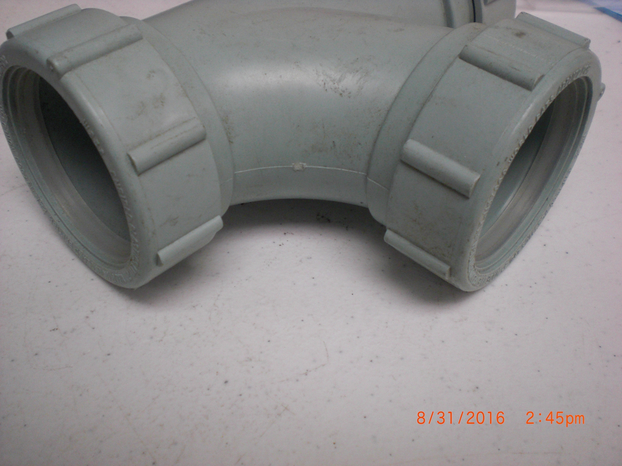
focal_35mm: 38
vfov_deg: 37.7
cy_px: 233
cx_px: 311
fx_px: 683
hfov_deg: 49.0
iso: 200
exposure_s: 1/60
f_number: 3.1
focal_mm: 6.3
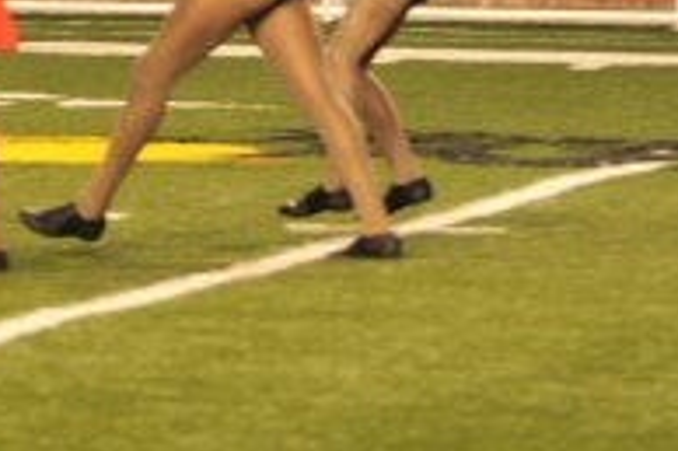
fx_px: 11066
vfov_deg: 2.3
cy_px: -40
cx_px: -496
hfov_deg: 3.5
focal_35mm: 588
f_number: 2.8
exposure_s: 1/60
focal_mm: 95
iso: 220
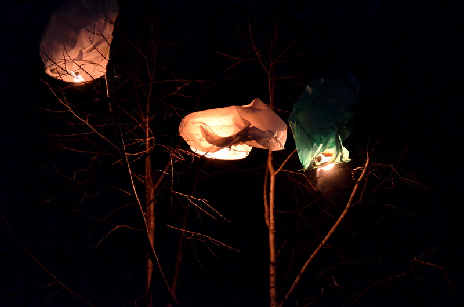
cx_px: 232
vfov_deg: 8.7
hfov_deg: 13.1
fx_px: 2026
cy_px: 154
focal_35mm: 158
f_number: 4.5
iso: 3200
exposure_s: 1/30
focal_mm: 105
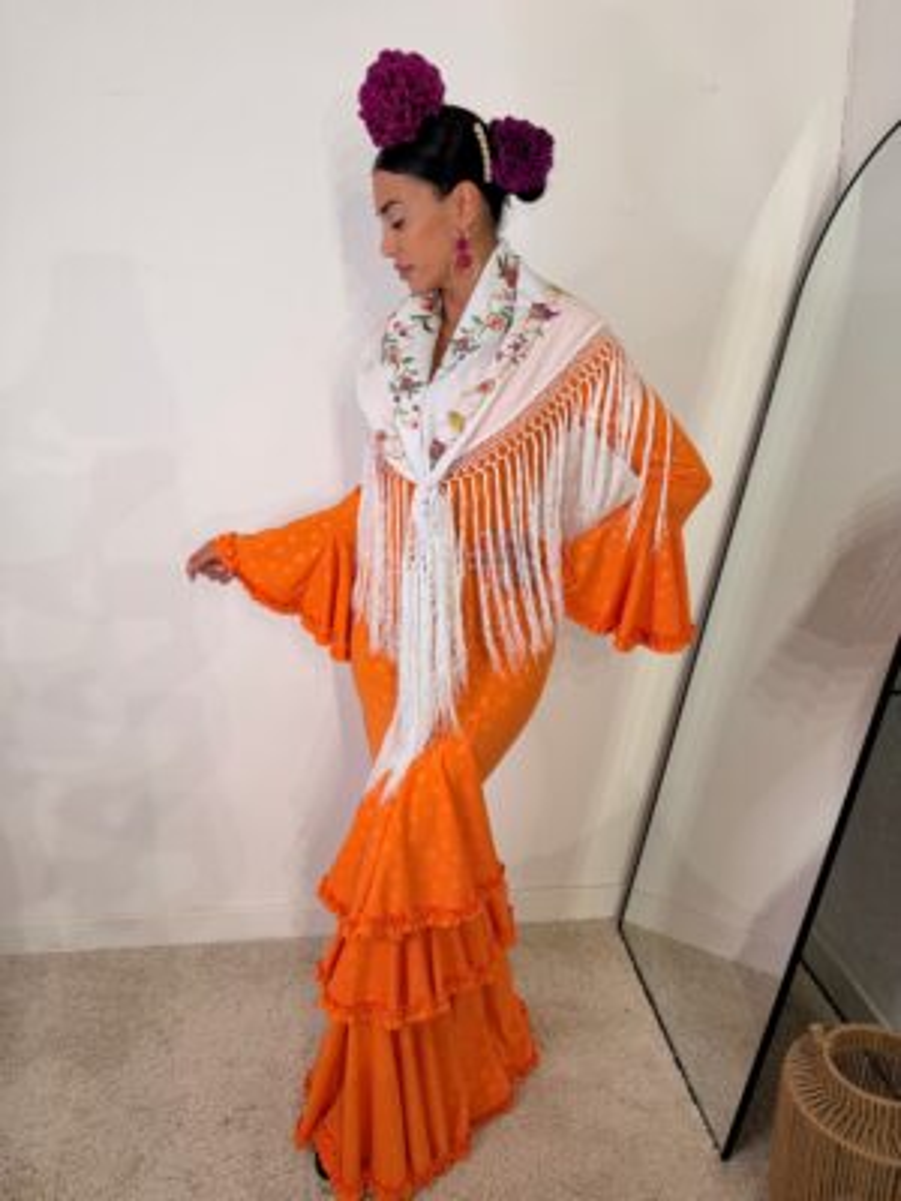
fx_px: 833
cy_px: 600
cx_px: 450
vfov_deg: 71.6
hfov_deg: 56.8
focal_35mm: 24
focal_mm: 6.76
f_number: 1.78
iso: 64
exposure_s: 1/100
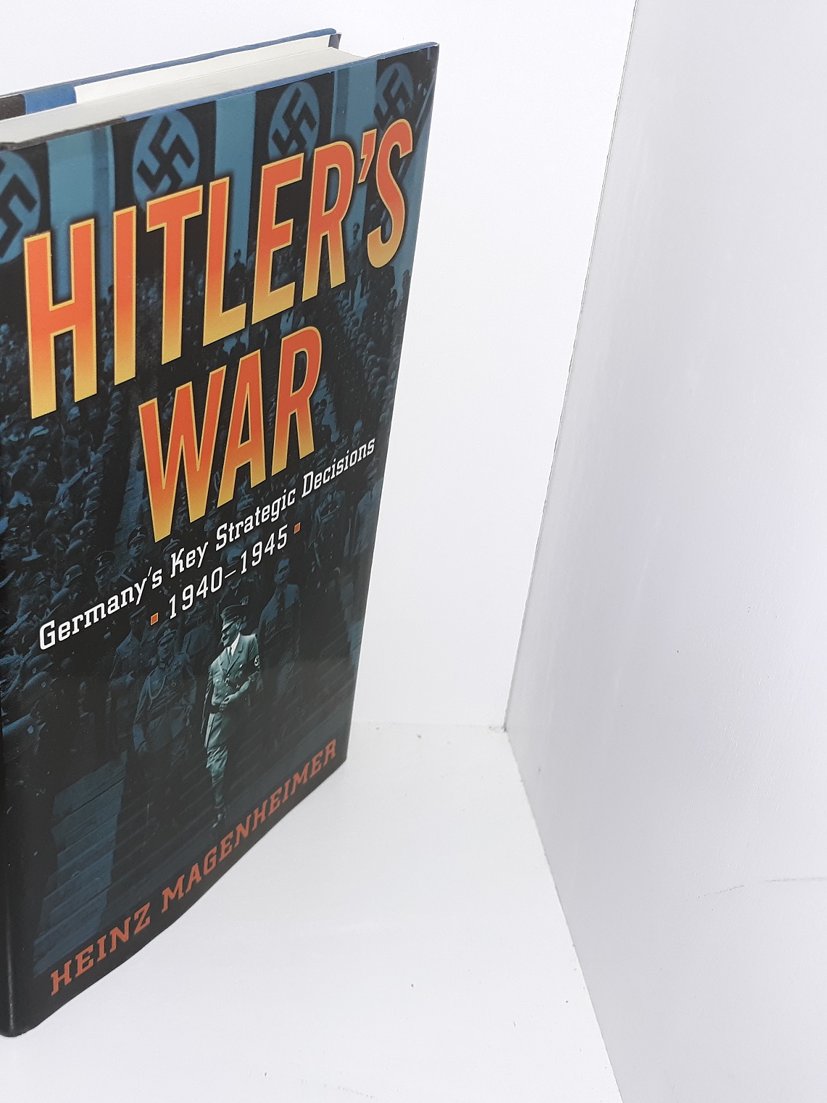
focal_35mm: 38
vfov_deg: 49.0
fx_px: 1210
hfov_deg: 36.1
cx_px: 129
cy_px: 550
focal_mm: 3.7
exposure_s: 1/120
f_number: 1.7
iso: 64
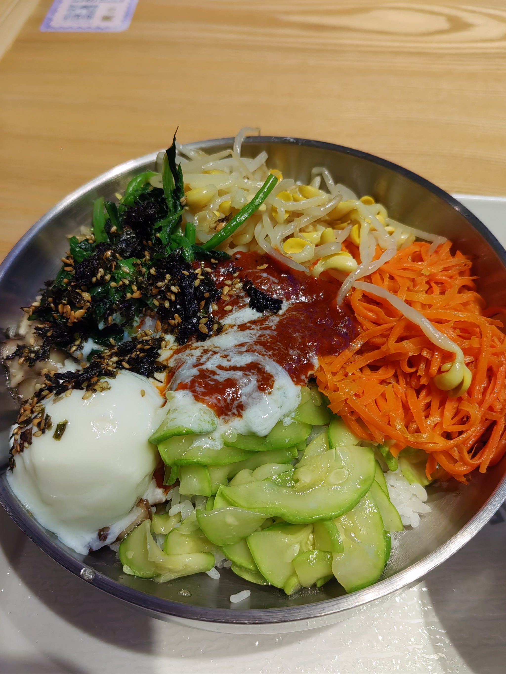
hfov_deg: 51.4
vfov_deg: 65.3
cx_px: 253
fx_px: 526
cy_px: 337
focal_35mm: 27
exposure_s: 1/227
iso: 50
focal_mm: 5.52
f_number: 1.9
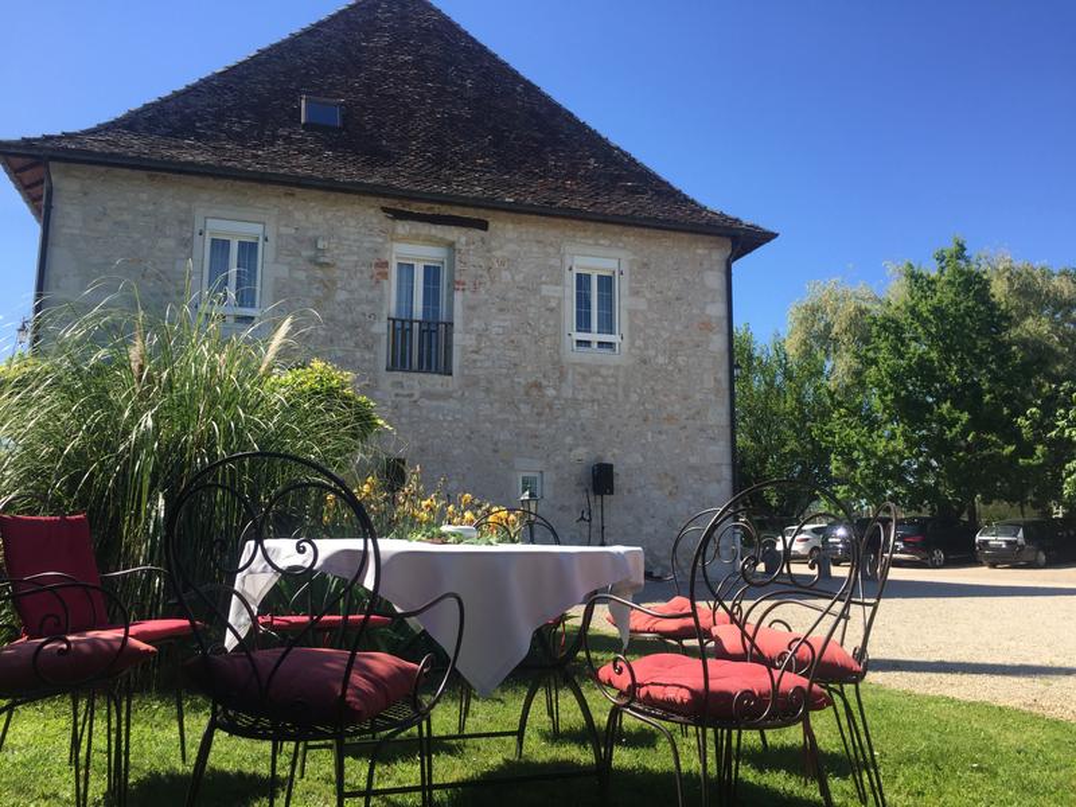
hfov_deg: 61.7
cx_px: 538
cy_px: 404
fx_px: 901
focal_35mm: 29
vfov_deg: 48.2
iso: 32
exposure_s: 1/1236
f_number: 2.2
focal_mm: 4.15
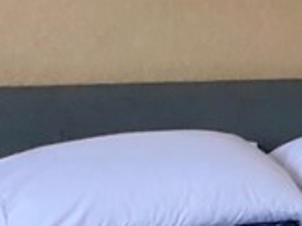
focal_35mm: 176
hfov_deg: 10.3
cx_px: 623
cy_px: 117
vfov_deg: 8.4
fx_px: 1534
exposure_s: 1/30
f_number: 1.8
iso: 32
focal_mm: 4
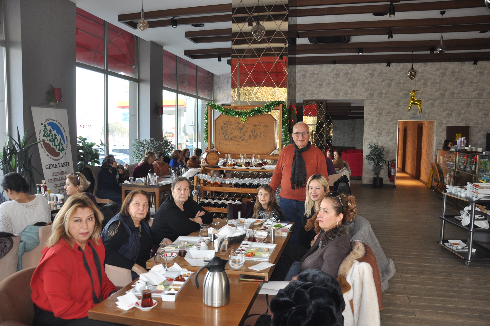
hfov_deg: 67.4
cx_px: 245
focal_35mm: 27
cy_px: 163
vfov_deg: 47.8
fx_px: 367
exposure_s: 1/125
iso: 400
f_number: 3.5
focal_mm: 18
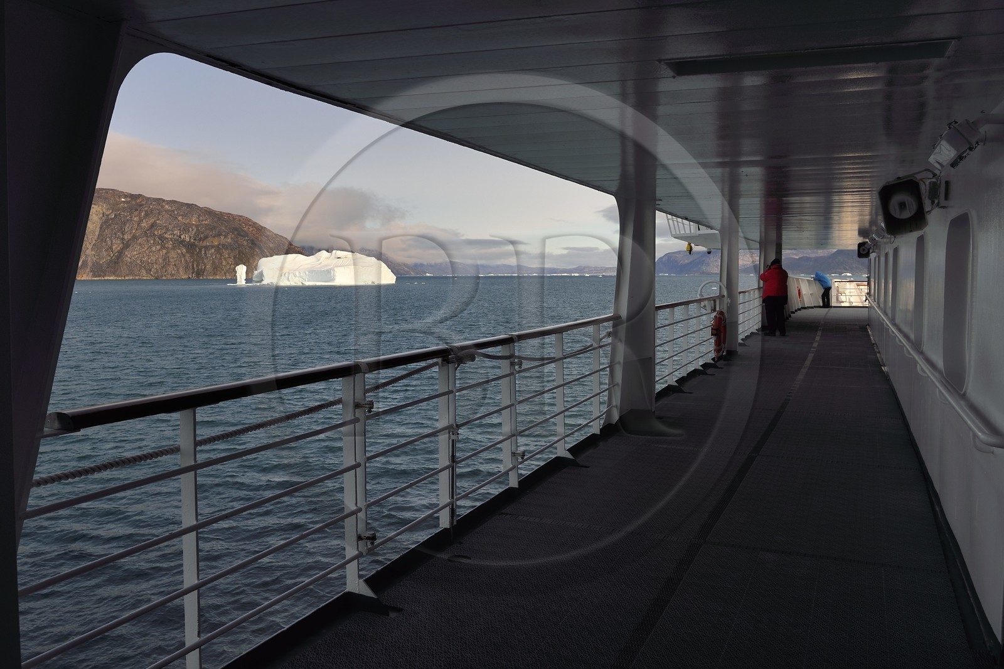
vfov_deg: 43.6
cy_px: 334
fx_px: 836
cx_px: 502
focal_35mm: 30
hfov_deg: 61.9
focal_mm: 30
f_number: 10
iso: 200
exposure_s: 1/500
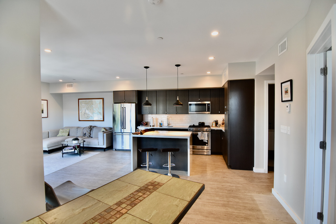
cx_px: 168
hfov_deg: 95.0
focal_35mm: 16
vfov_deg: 72.1
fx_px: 154
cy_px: 112
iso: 800
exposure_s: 1/80
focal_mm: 11
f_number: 4.5
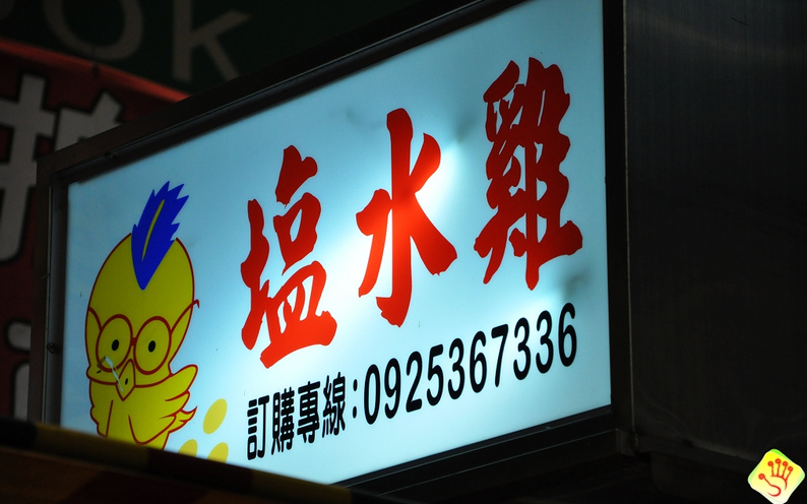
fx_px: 3552
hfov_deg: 13.0
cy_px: 266
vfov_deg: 8.1
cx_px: 405
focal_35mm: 162
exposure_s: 1/200
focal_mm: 105
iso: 1000
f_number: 5.6
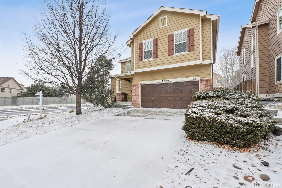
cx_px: 141
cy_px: 94
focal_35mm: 15
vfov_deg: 77.3
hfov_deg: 100.4
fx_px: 117
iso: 640
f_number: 9
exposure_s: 1/1600
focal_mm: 10
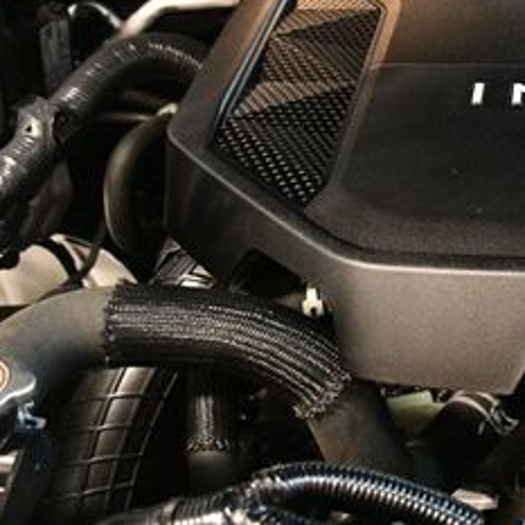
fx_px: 1201
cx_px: 593
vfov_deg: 24.5
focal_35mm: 70
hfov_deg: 23.0
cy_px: 160
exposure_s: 1/60
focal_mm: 20
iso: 6400
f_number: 3.5
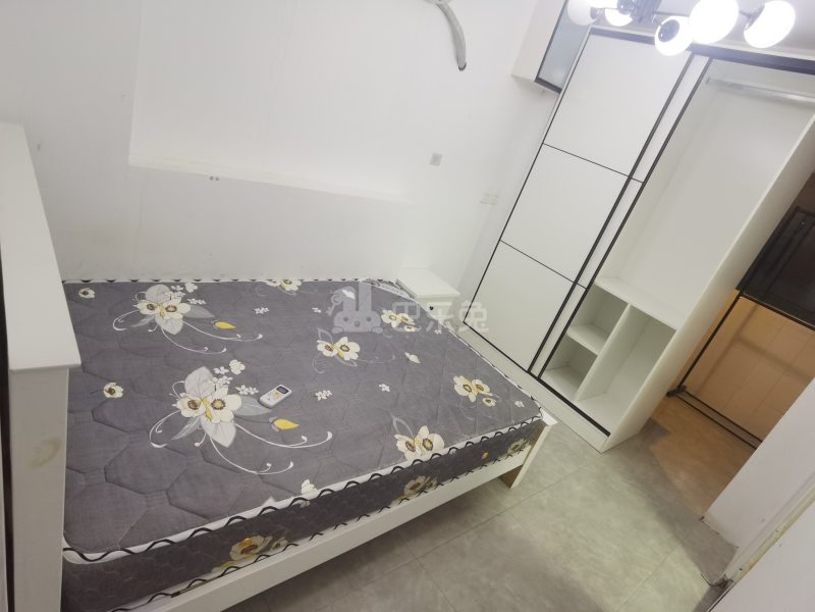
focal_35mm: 18
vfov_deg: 71.6
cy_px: 306
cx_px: 408
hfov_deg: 87.8
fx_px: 424
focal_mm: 4.4
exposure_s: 1/50
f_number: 1.8
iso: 320
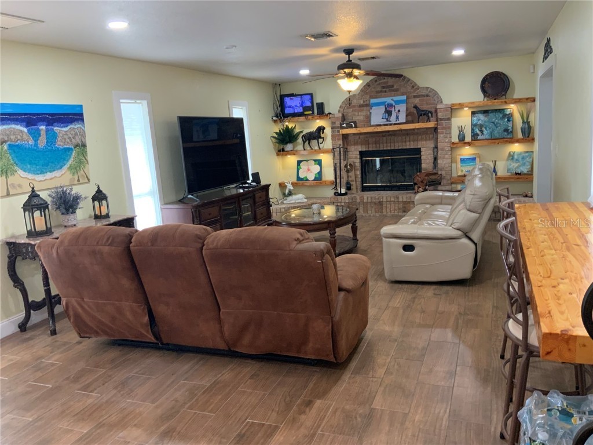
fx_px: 497
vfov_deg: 48.2
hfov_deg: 61.7
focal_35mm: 29
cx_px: 296
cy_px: 222
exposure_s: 1/60
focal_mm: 3
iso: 200
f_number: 1.8
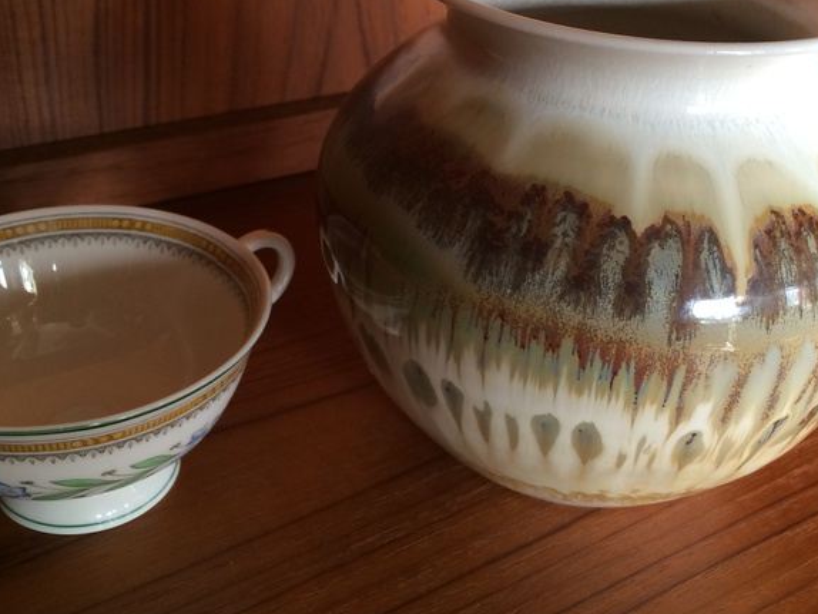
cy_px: 240
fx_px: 1111
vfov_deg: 30.8
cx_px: 423
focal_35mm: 47
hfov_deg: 40.4
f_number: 2.2
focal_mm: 4.12
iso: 40
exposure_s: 1/30
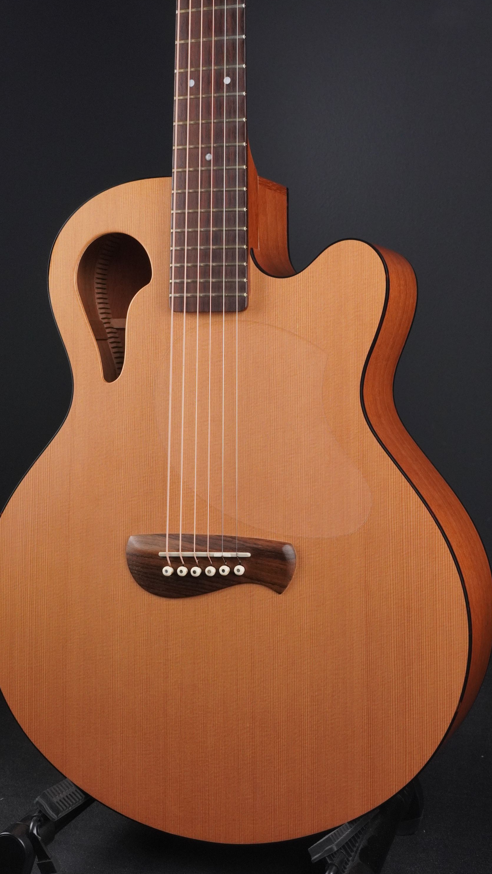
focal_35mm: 56
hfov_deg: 21.6
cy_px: 438
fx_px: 1288
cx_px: 243
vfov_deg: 37.5
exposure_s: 1/60
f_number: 11
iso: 1600
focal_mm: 35
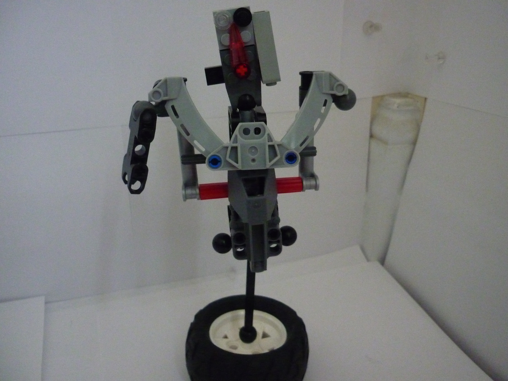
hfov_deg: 55.4
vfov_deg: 42.9
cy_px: 190
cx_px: 254
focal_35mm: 33
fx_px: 484
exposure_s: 1/13
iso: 800
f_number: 2.8
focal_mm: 5.5
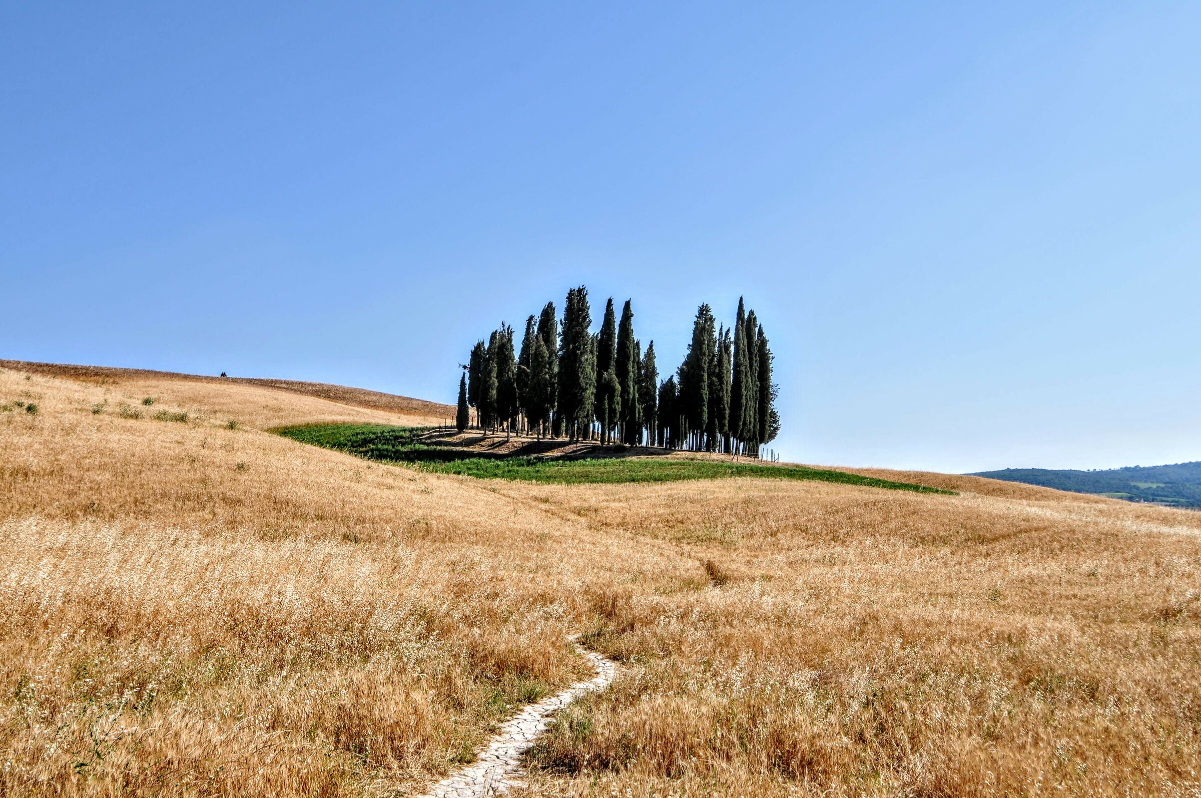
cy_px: 399
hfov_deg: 53.2
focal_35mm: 36
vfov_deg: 36.8
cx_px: 600
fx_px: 1200
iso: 200
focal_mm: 24
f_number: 11
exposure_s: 1/250
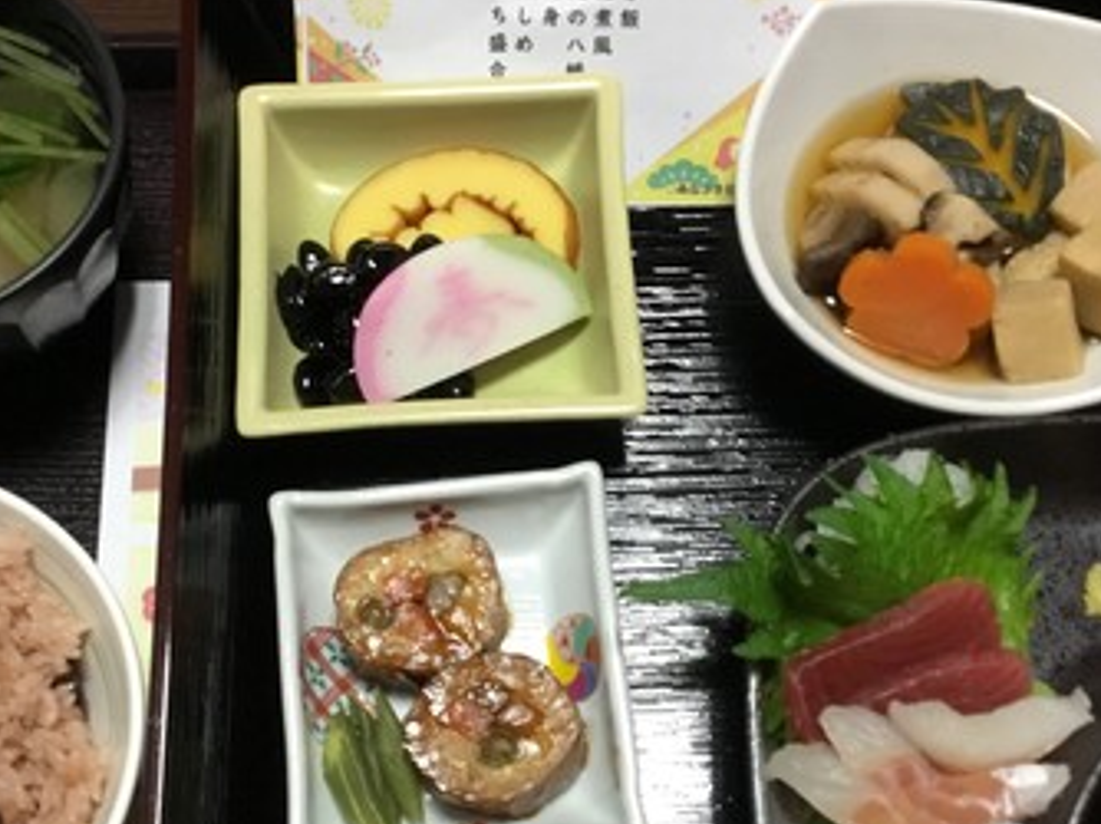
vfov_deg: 28.5
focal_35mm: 51
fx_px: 1621
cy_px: 498
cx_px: 496
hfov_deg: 37.5
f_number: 2.4
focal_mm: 3.3
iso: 100
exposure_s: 1/30
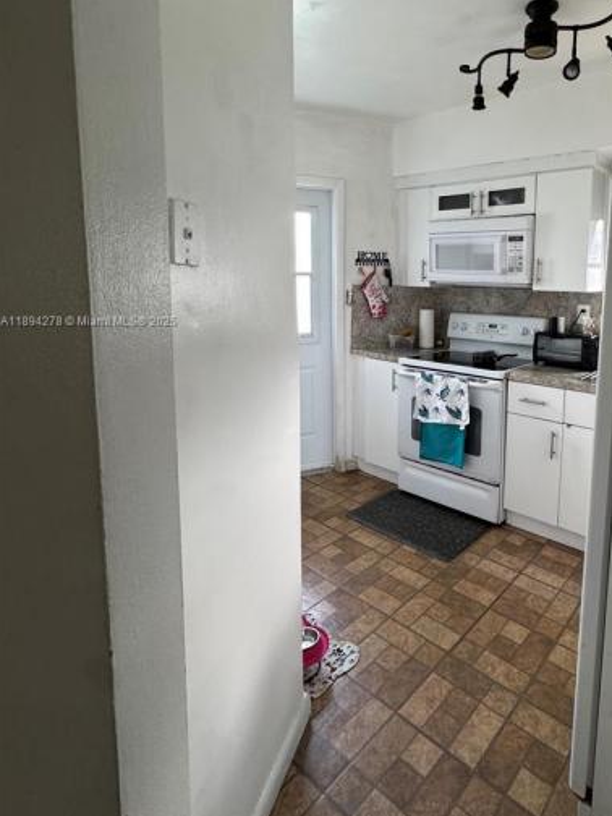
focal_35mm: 20
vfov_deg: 80.7
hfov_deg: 63.3
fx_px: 471
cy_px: 322
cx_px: 436
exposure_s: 1/60
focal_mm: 2.22
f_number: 2.2
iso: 400
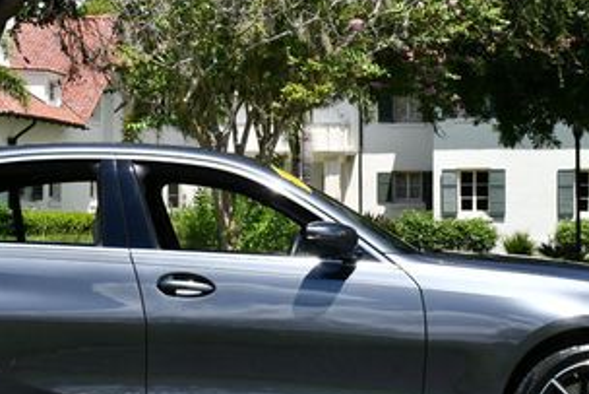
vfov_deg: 14.1
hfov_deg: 21.0
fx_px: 1588
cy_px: 167
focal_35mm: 97
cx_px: 217
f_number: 8
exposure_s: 1/250
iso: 110
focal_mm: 23
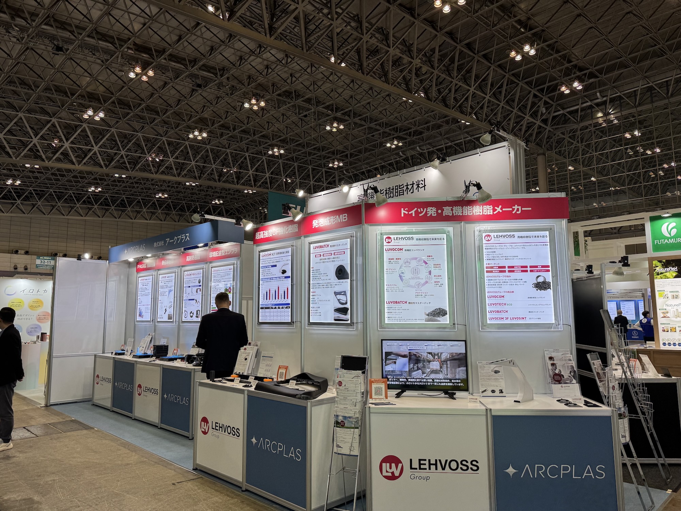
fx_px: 472
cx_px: 340
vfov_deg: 56.8
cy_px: 256
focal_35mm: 24
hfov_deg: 71.6
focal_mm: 6.76
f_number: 1.78
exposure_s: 1/249
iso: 64
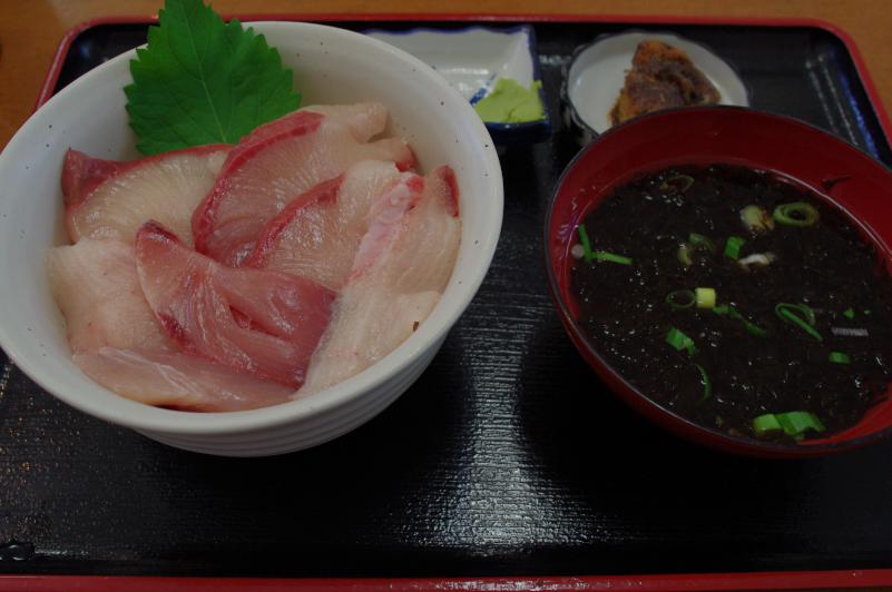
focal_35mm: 31
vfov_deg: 42.2
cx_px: 446
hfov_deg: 60.3
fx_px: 767
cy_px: 296
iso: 640
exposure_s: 1/50
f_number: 6.3
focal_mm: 21
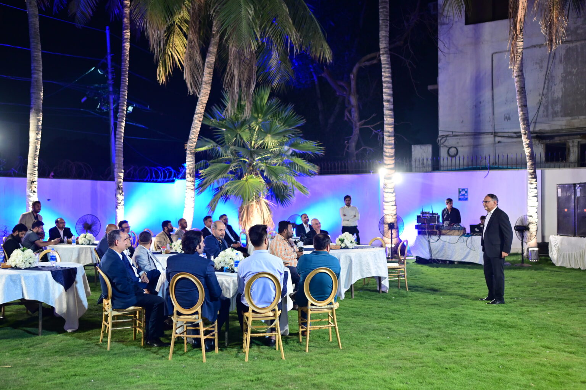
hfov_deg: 54.5
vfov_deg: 37.8
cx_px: 293
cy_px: 195
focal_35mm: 35
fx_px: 569
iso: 1600
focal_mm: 35
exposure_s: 1/125
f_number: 2
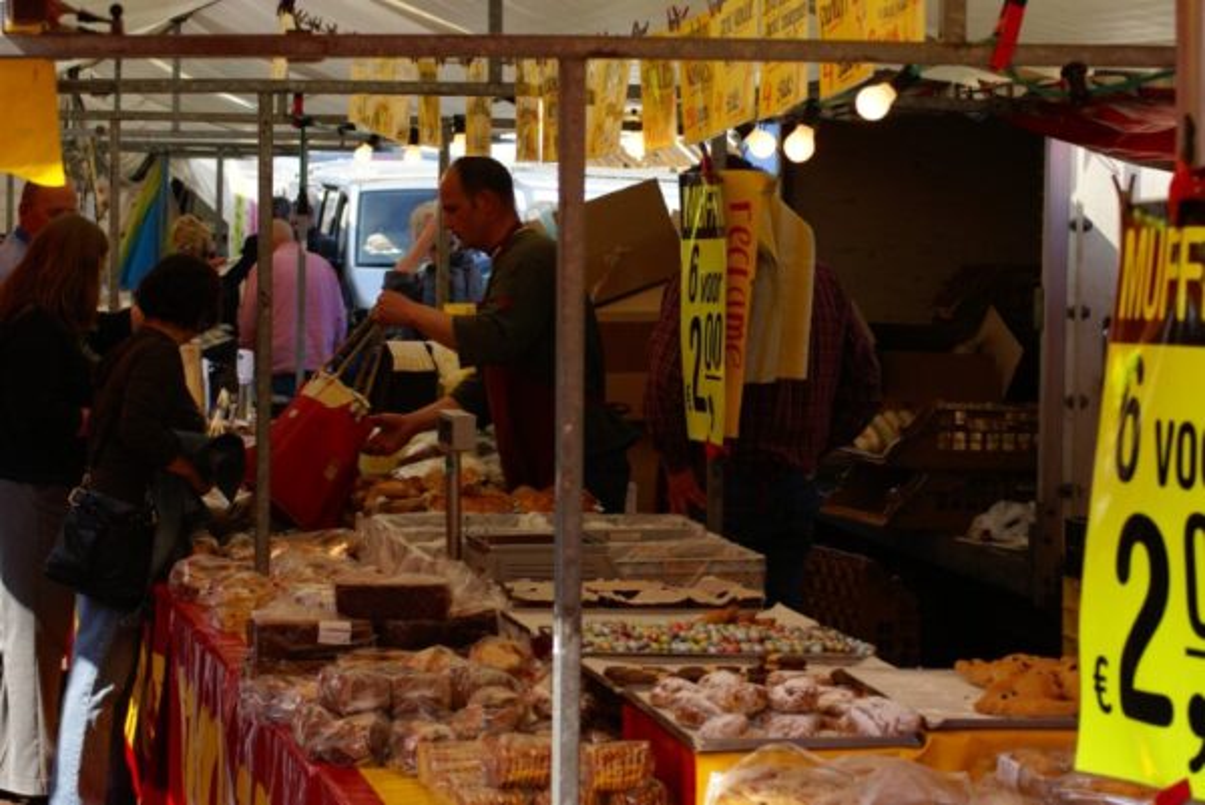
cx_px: 602
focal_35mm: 105
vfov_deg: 13.1
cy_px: 402
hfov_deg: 19.4
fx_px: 3517
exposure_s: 1/160
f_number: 7.1
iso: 100
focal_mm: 70
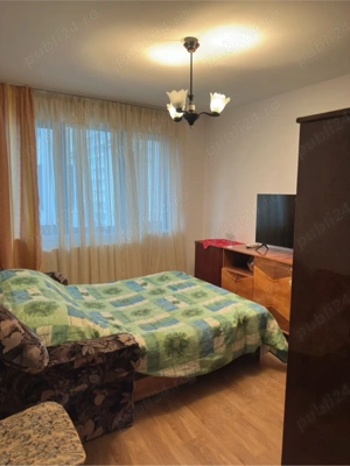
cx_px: 175
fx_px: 324
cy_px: 233
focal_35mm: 24
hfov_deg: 56.8
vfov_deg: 71.6
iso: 200
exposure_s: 1/50
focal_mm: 6.86
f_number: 1.78
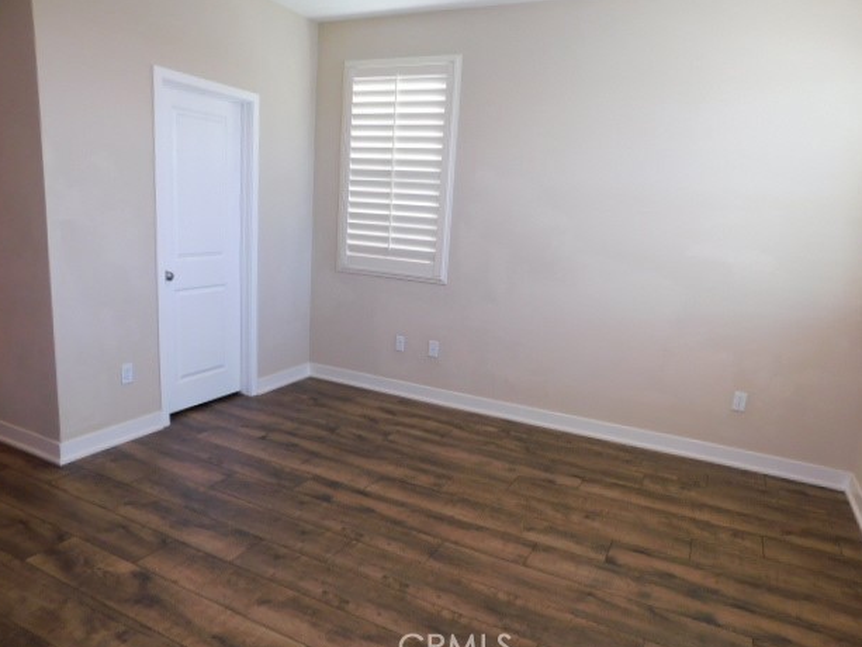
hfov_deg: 71.6
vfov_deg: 56.8
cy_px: 329
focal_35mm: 24
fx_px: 598
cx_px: 430
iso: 125
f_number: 3
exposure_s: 1/40
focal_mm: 4
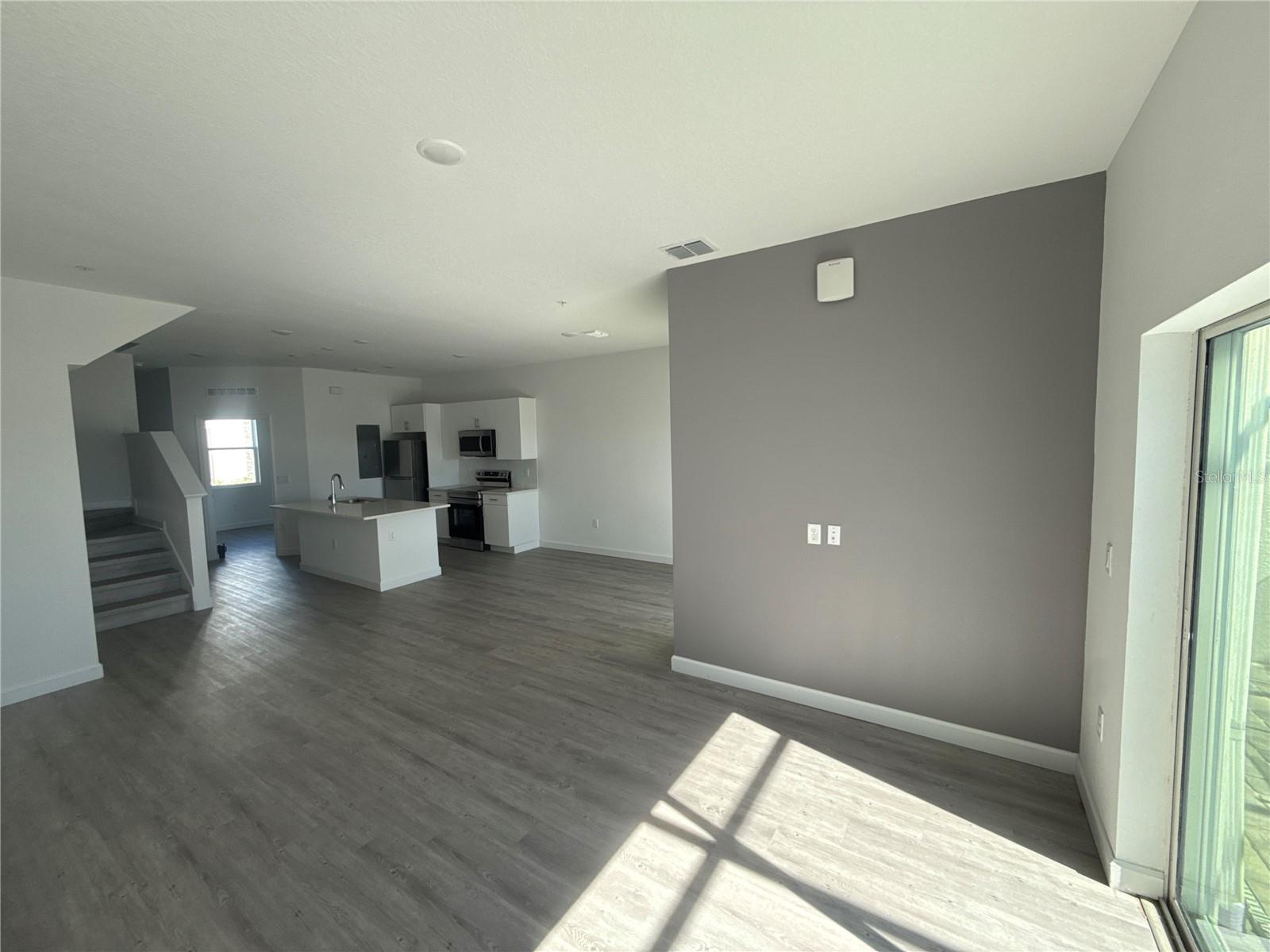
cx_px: 635
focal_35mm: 14
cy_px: 476
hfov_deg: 102.1
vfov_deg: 85.7
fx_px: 514
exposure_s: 1/99
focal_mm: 2.22
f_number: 2.2
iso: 64
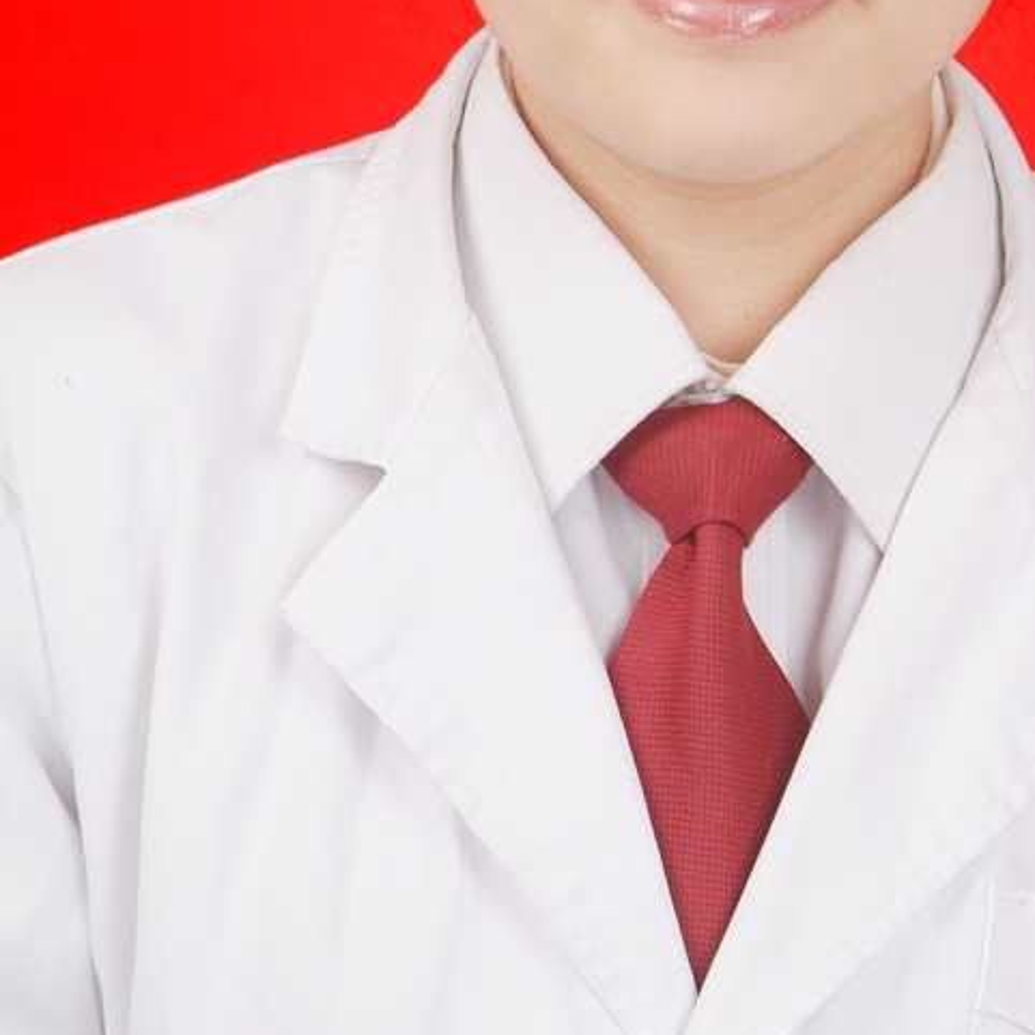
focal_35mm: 220
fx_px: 7442
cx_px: 732
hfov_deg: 7.9
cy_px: 105
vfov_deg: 7.9
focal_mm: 78
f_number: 11
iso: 100
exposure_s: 1/90
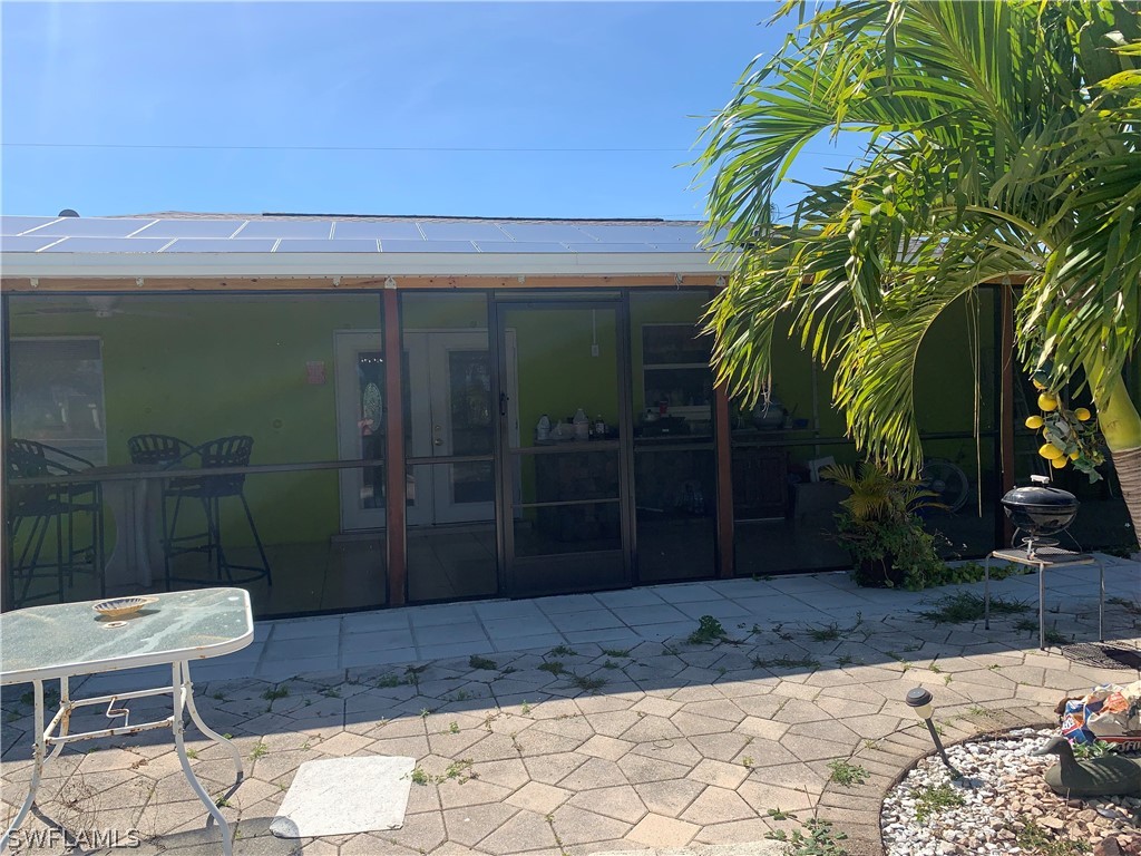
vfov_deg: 53.1
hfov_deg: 67.3
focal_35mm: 26
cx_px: 570
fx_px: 857
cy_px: 428
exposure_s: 1/1812
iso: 25
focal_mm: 4.25
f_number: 1.8
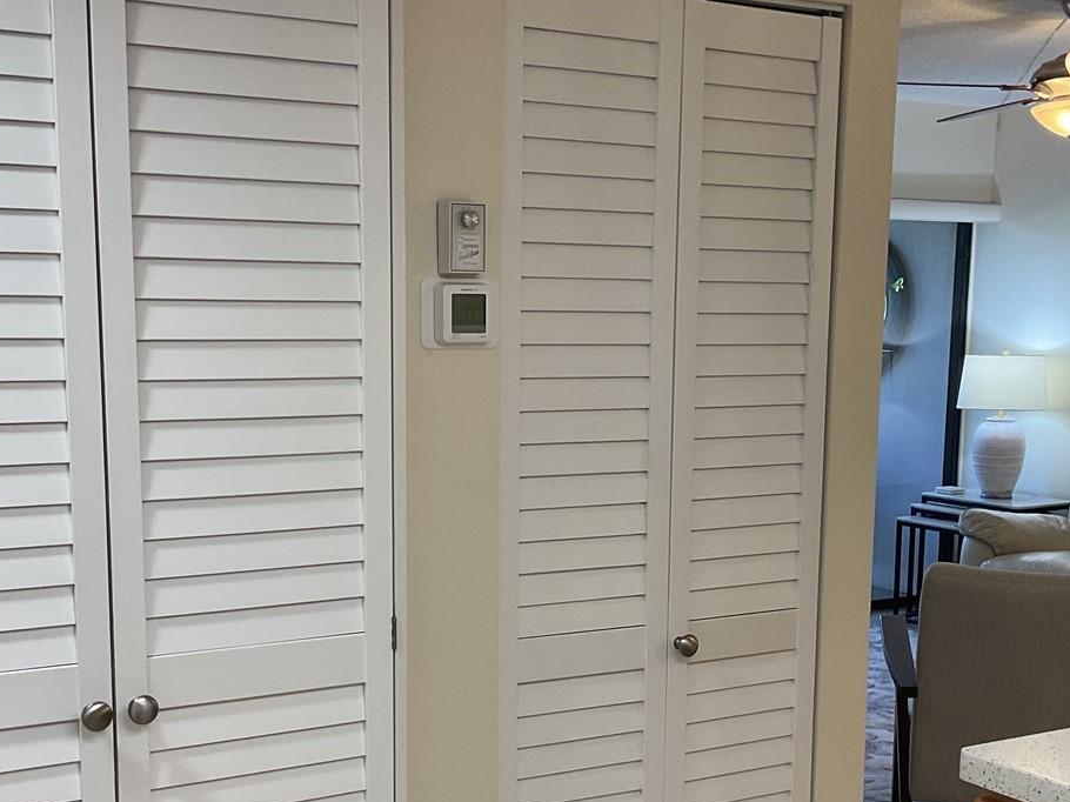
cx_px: 546
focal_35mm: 51
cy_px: 555
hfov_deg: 37.5
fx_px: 1576
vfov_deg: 28.3
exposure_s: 1/60
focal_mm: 3
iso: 40
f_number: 1.8
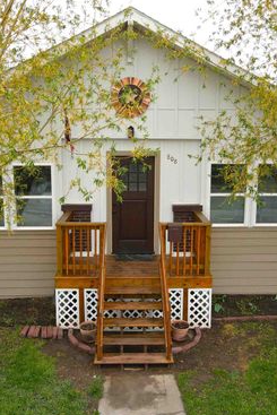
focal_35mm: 34
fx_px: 392
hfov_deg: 38.9
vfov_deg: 55.8
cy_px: 206
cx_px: 136
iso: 100
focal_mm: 4.5
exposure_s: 1/120
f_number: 2.8
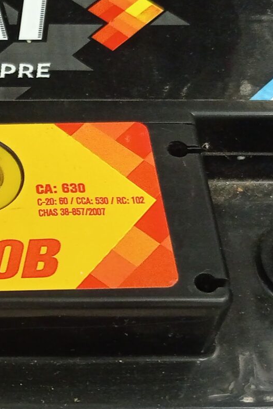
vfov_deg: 21.2
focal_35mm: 95
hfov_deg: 13.8
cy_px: 337
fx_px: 1080
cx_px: -102
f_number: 1.79
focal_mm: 4.7
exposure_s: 1/33.3
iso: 213
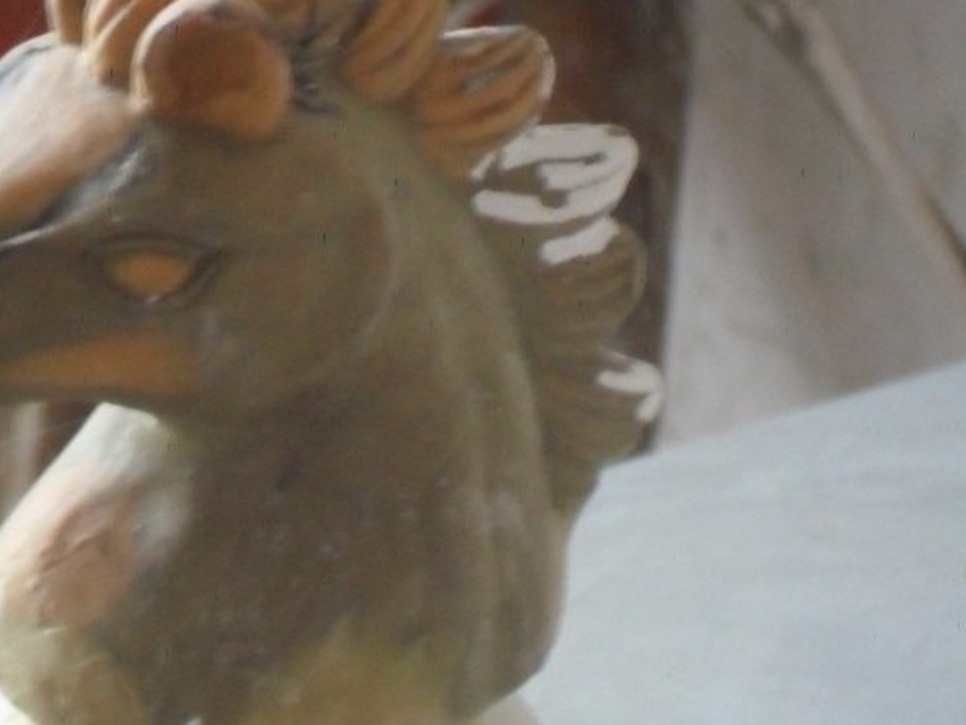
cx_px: 215
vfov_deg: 6.5
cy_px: 532
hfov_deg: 8.7
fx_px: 6363
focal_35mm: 228
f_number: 5.8
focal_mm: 18.9
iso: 400
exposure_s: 1/8
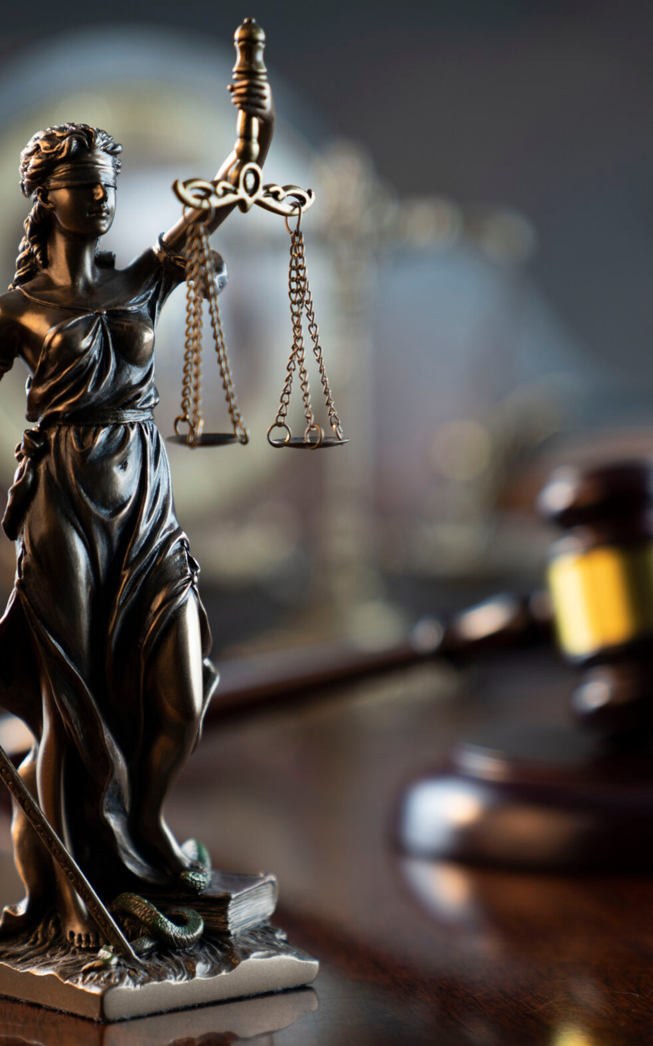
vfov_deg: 18.0
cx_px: 569
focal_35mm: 116
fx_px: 3304
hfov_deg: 11.2
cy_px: 524
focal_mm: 70
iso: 100
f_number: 2.8
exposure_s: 1/125
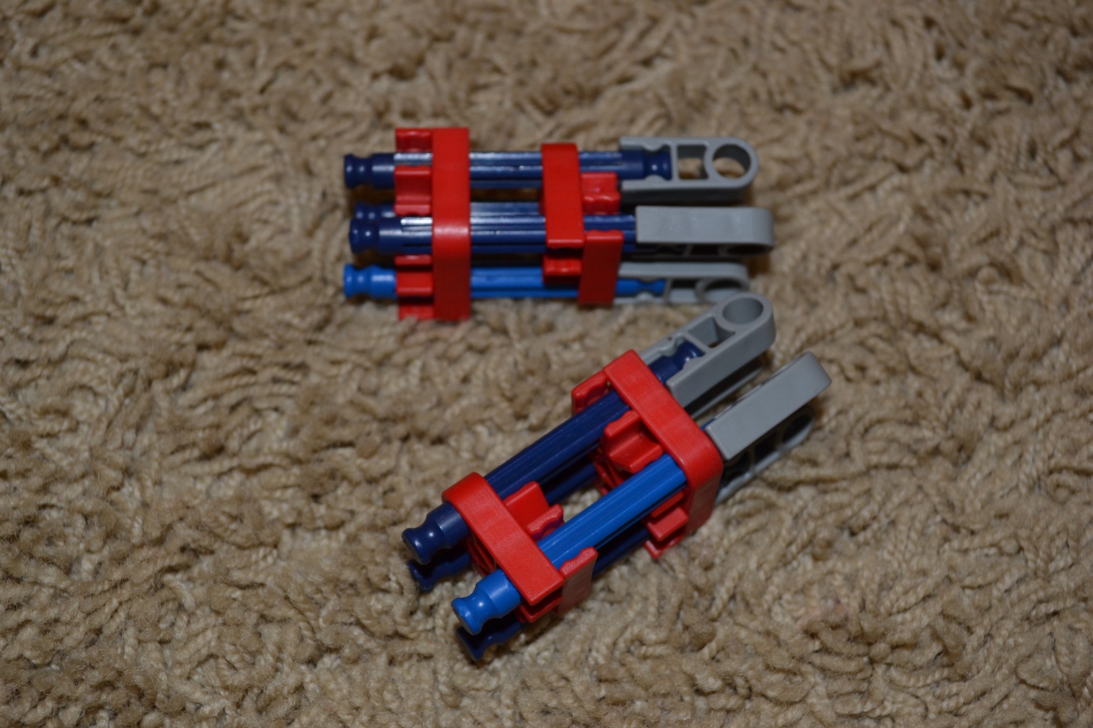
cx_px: 546
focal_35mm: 48
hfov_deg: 41.1
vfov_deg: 28.1
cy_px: 364
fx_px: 1457
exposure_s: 1/60
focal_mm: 32
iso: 320
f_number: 4.8
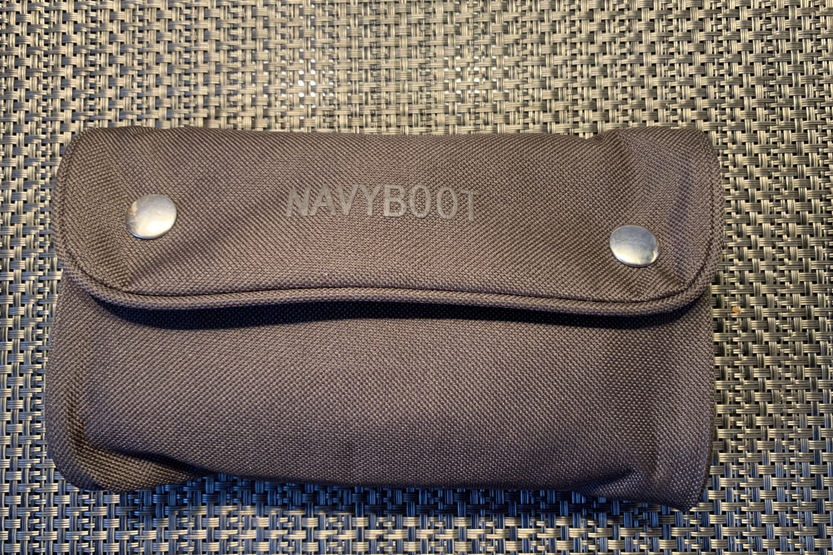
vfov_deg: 46.4
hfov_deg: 65.5
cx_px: 421
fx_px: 648
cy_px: 274
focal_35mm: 28
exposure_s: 1/50
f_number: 1.8
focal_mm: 4.25
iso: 250
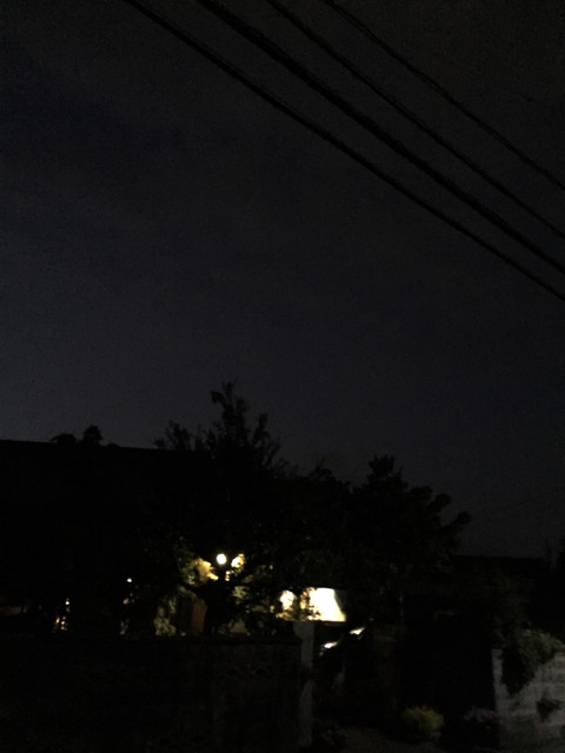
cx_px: 282
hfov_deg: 48.2
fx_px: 631
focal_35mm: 29
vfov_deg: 61.7
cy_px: 376
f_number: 2.2
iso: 2000
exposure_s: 1/15
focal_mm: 4.15
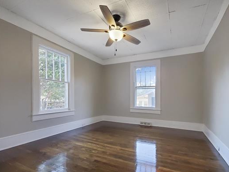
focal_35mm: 16
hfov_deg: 94.3
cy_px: 97
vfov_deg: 77.8
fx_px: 106
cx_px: 124
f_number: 2.2
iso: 320
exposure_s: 1/60
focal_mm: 1.8
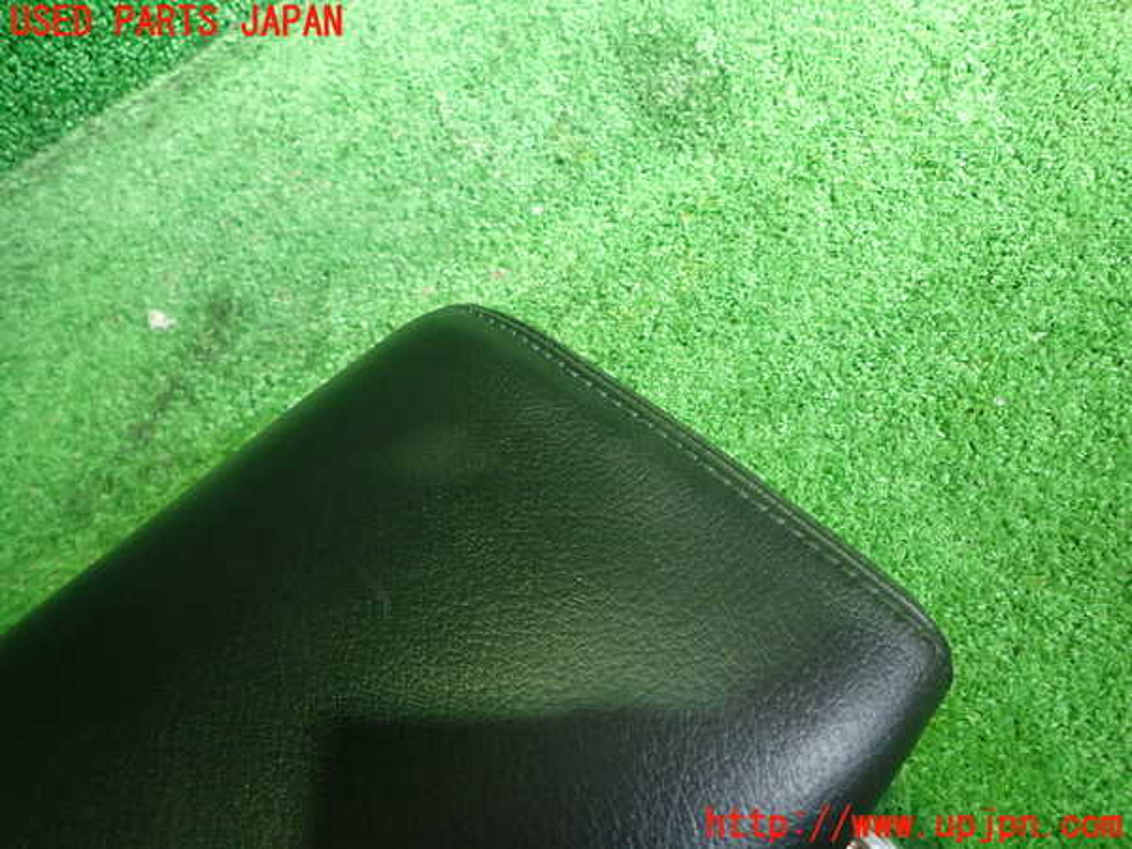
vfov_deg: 54.9
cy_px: 424
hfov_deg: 69.4
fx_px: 818
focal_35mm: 25
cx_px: 566
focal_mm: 4.5
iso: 400
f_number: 2
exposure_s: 1/30
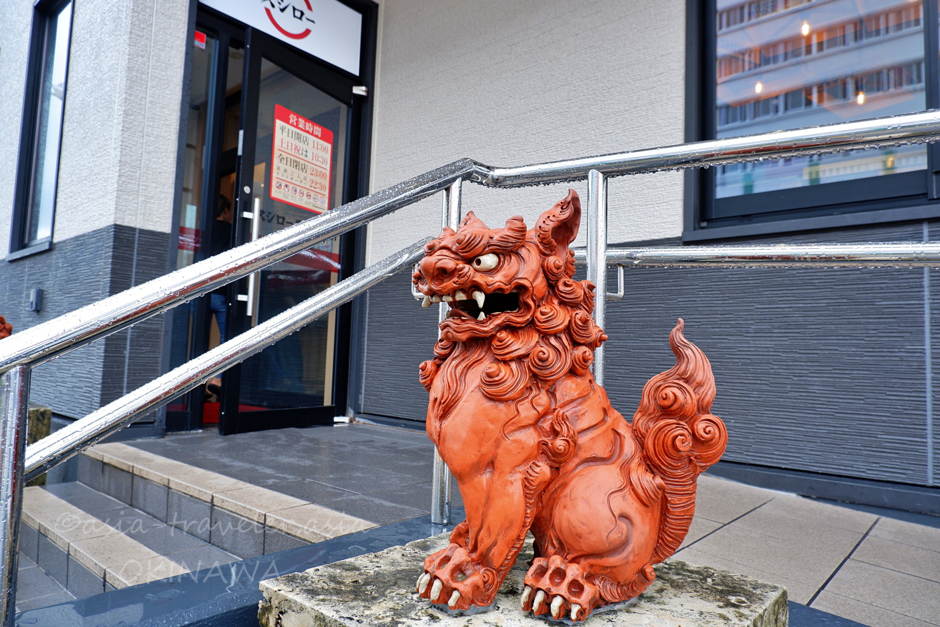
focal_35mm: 23
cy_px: 314
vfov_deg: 55.1
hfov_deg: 76.1
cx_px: 470
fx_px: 601
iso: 200
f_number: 5
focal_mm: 15
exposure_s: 1/150
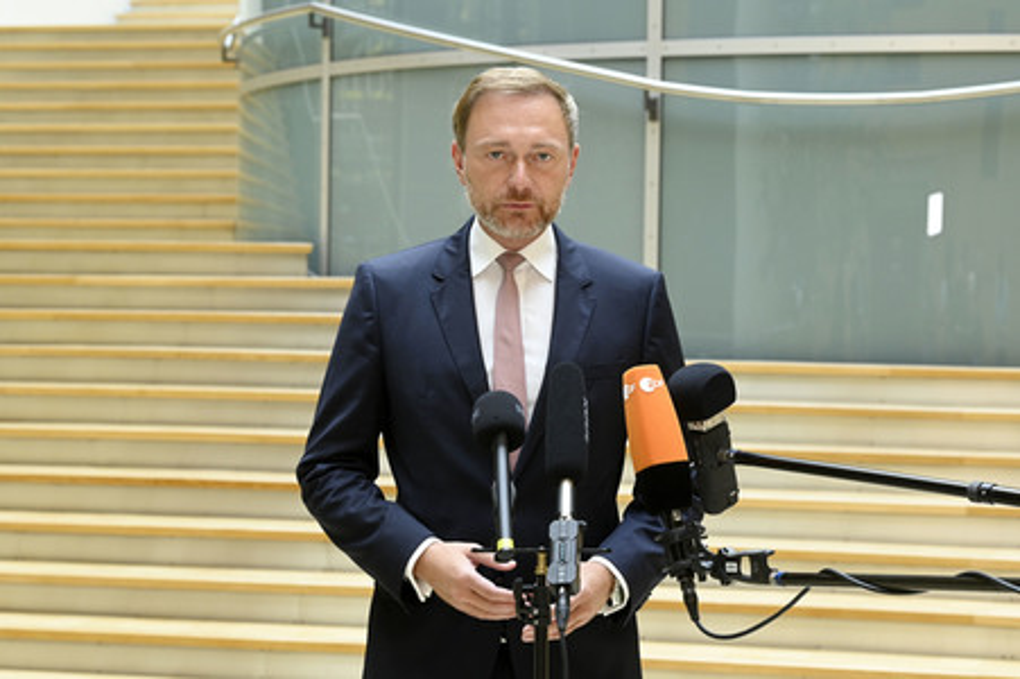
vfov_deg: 16.0
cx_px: 510
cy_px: 340
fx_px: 2407
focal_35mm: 85
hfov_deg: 23.9
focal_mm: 85
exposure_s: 1/200
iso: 2000
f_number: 7.1
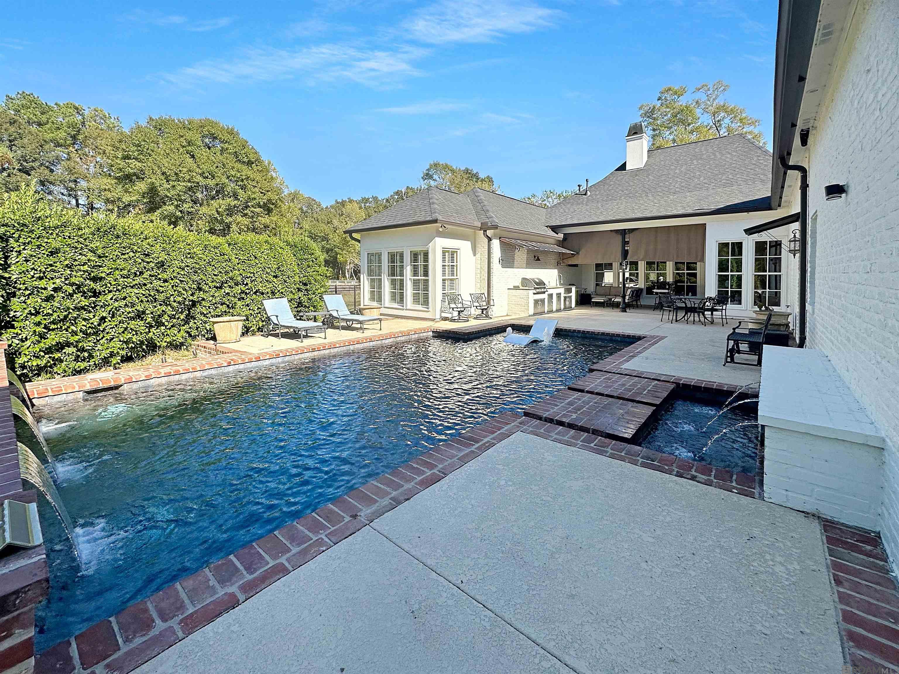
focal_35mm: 14
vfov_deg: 85.7
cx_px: 450
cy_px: 337
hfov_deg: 102.1
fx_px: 364
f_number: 2.2
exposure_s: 1/1500
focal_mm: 2.22
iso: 40
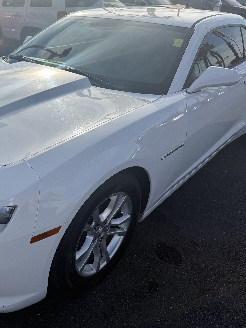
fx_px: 313
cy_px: 163
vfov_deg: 55.3
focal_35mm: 33
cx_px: 61
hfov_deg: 41.6
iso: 80
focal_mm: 6.76
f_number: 1.78
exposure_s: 1/5319
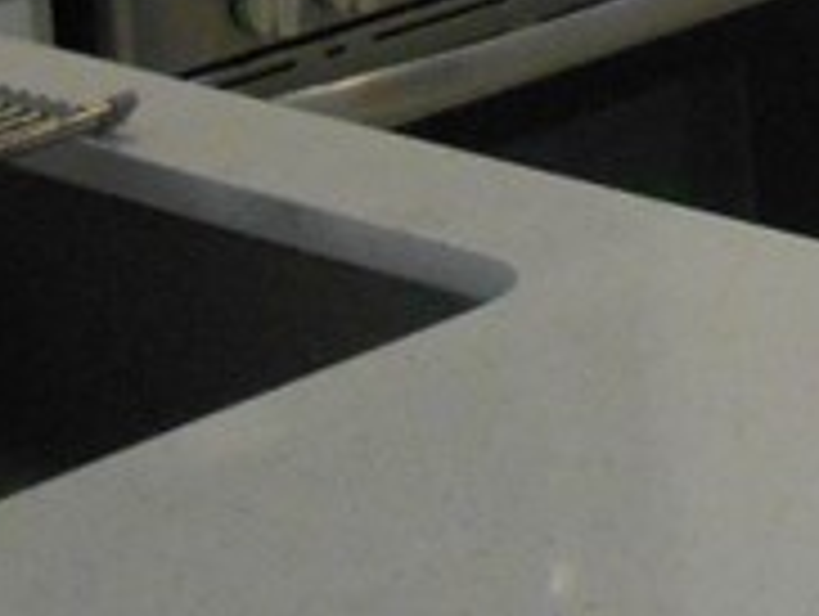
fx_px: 3459
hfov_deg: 13.1
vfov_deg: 9.3
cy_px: -746
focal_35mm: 146
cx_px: 1053
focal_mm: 4.6
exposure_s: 1/160
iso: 400
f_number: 3.5
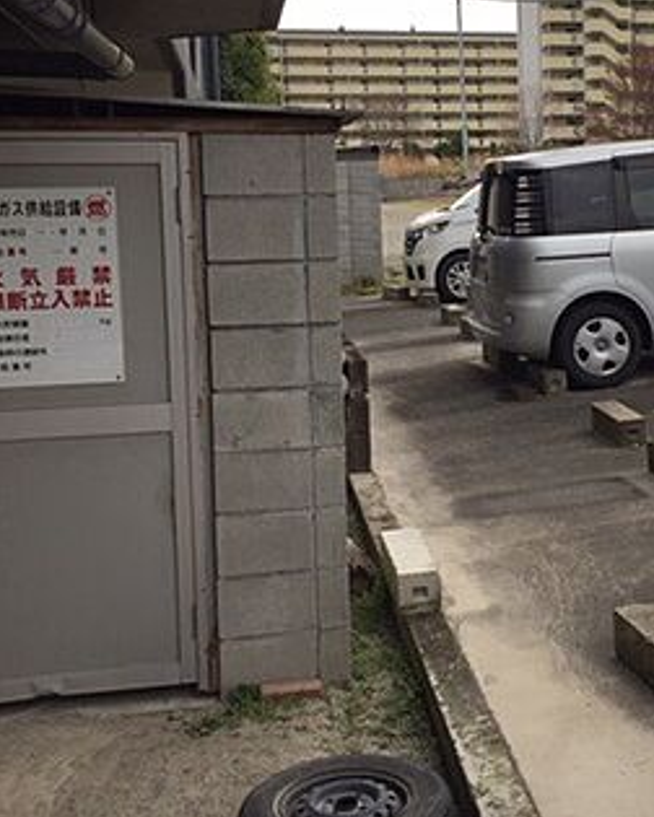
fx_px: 1307
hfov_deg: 27.3
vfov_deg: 34.6
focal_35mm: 54
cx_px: 563
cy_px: 322
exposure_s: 1/628
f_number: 2.2
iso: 32
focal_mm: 4.15
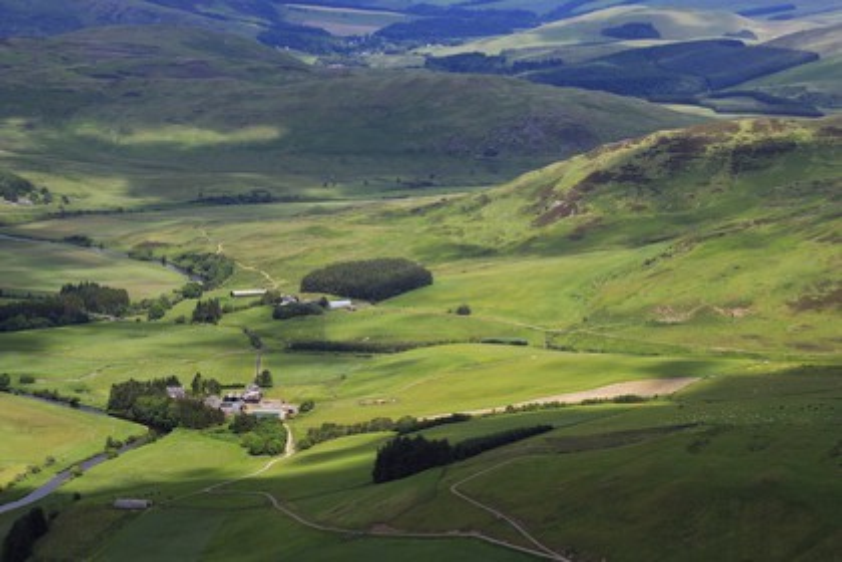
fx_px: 2923
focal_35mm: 125
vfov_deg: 11.0
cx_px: 421
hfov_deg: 16.4
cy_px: 281
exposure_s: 1/640
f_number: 10
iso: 400
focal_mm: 125
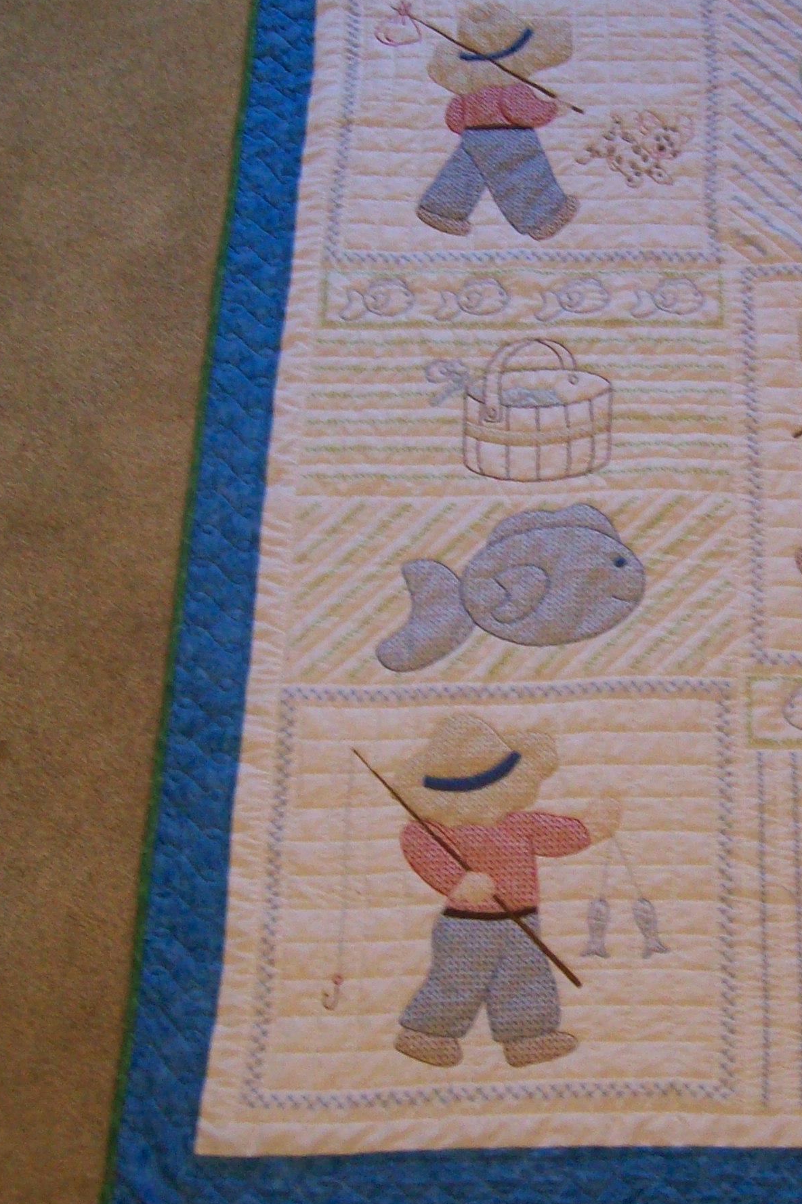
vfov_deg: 33.4
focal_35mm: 60
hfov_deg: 22.3
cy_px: 568
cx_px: 654
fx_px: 2006
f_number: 2.7
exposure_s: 1/64
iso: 200
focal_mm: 6
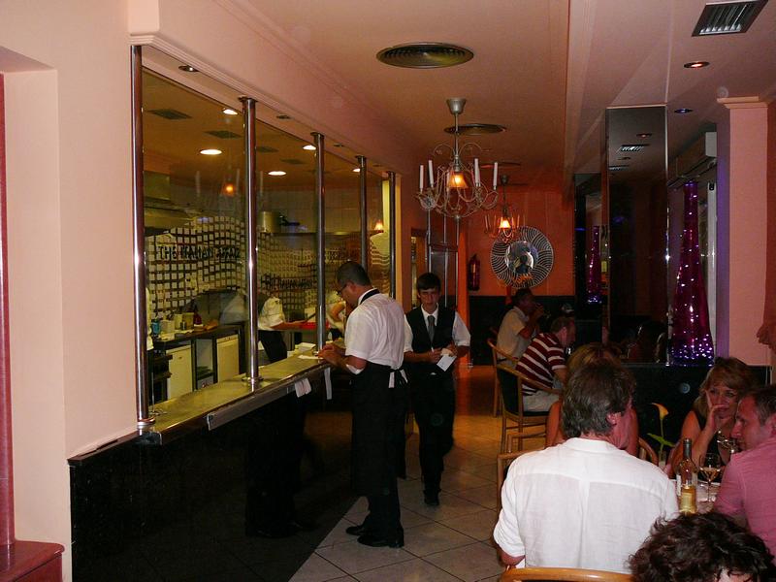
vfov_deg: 40.7
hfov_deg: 52.6
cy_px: 291
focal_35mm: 35
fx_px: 785
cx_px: 388
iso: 100
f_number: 2.8
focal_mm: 5.2
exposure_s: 1/30
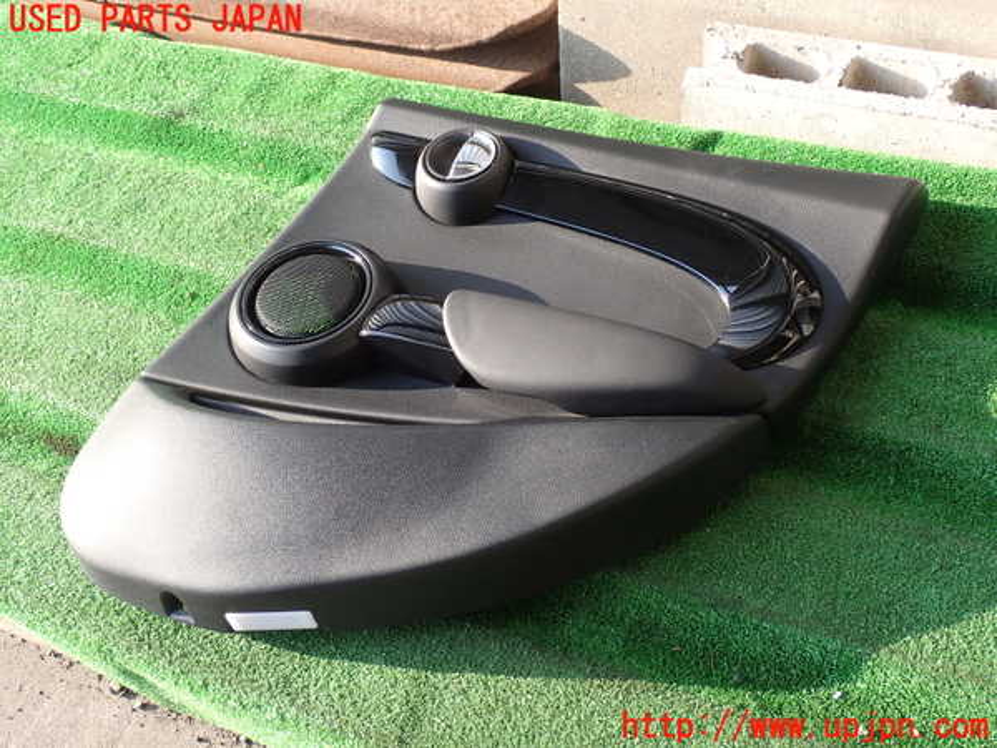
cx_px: 498
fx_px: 1181
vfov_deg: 35.1
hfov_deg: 45.8
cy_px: 374
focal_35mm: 41
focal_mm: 7.31
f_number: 4
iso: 100
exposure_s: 1/80
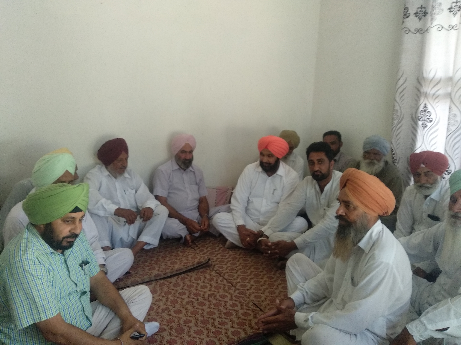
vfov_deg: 53.1
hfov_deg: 67.3
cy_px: 172
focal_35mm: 26
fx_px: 346
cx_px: 230
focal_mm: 3.81
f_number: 2.2
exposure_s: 1/20
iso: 800
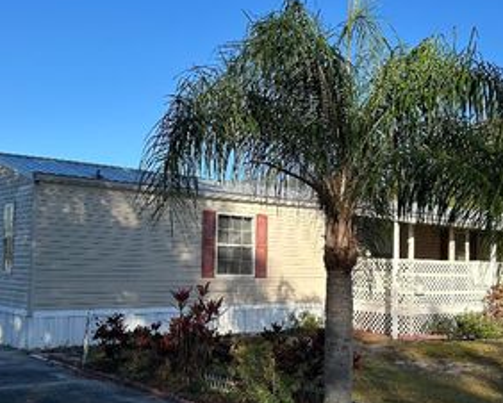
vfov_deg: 33.4
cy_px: 229
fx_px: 670
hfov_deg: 41.1
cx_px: 273
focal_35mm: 45
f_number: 1.5
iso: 50
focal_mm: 5.7
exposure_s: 1/2571
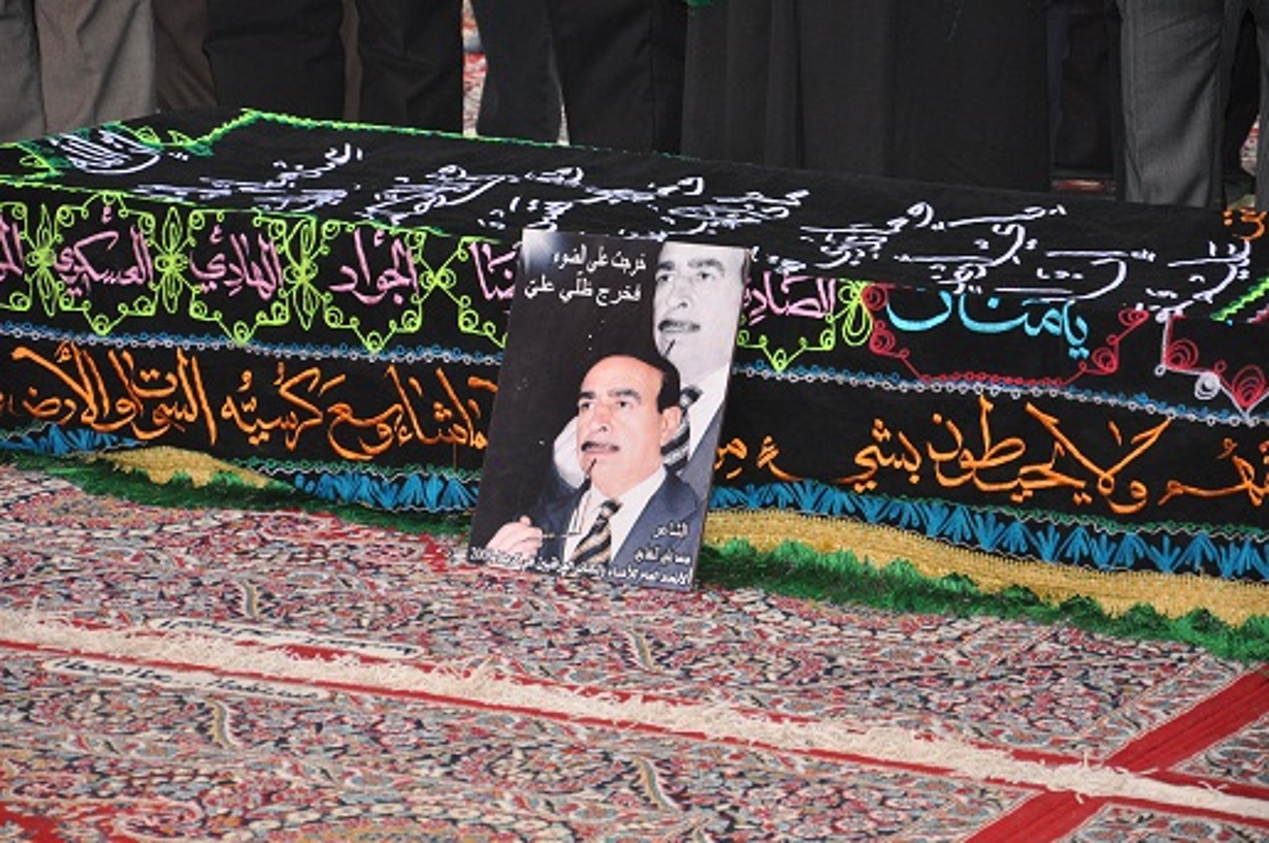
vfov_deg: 8.7
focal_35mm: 158
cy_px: 422
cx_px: 634
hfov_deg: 13.1
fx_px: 5545
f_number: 5.6
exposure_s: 1/60
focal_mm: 105
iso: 800
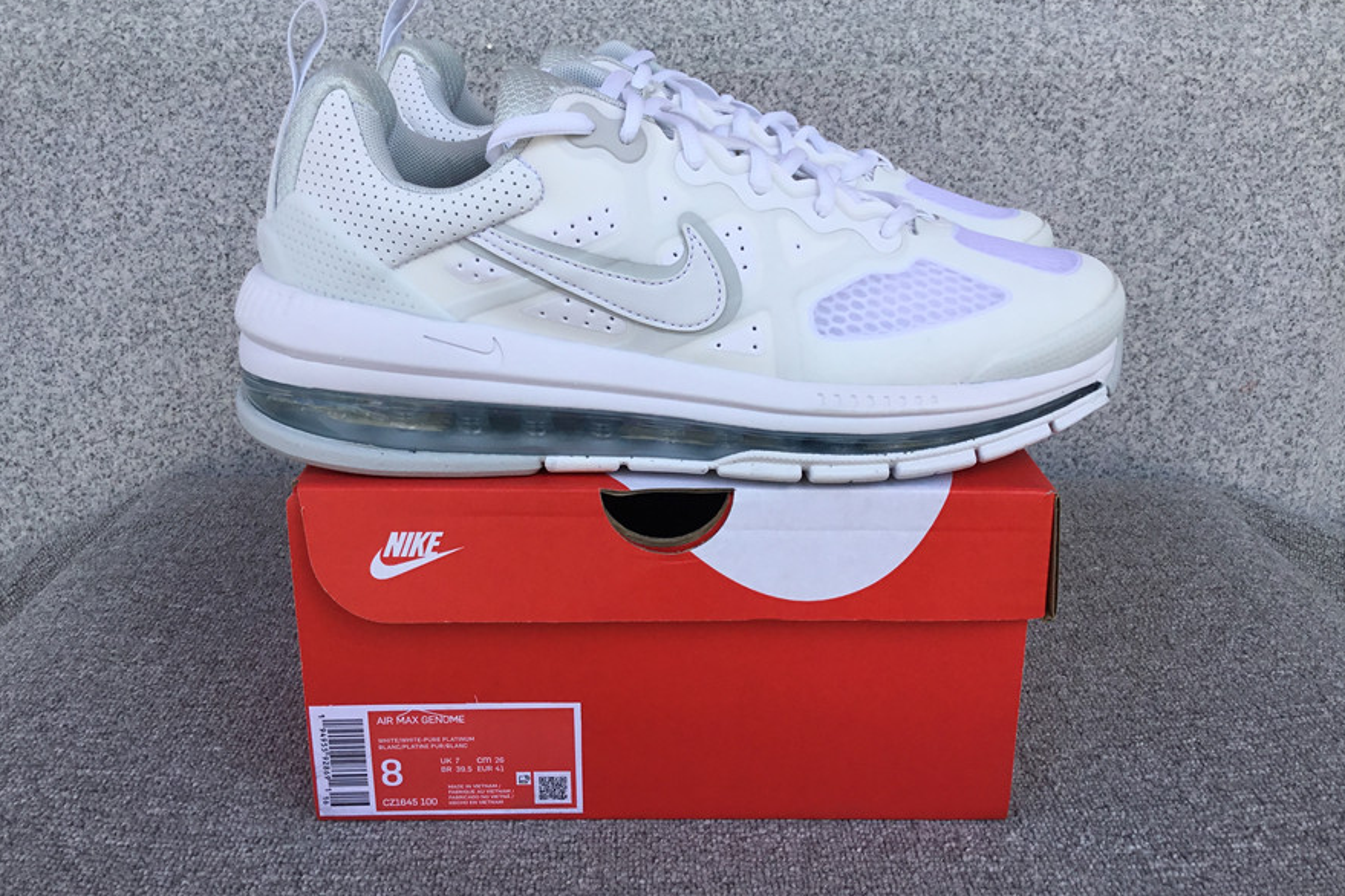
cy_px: 397
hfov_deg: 57.2
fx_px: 1233
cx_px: 673
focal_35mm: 33
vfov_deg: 39.9
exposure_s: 1/440
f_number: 2.4
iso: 25
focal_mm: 3.3
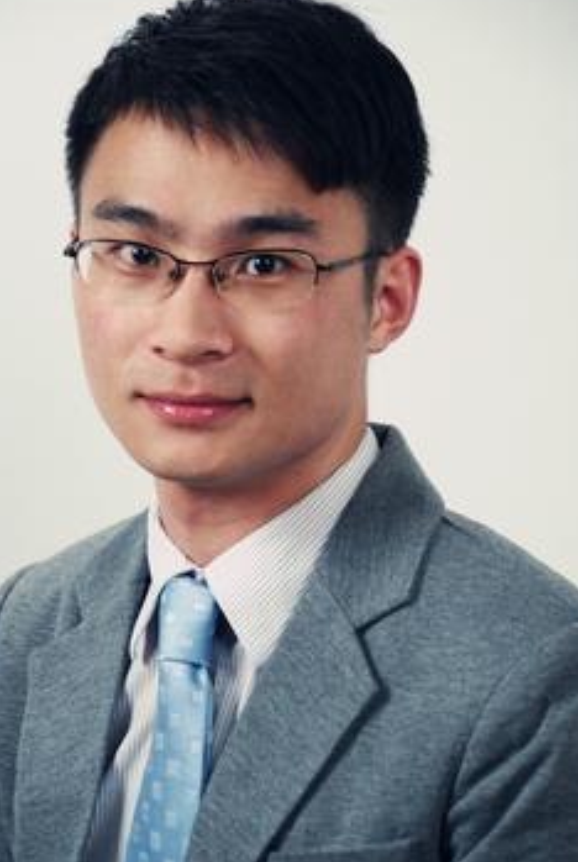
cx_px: 267
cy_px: 457
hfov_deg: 8.0
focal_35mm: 172
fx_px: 4126
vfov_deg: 11.9
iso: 200
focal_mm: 100
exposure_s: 1/30
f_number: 5.6
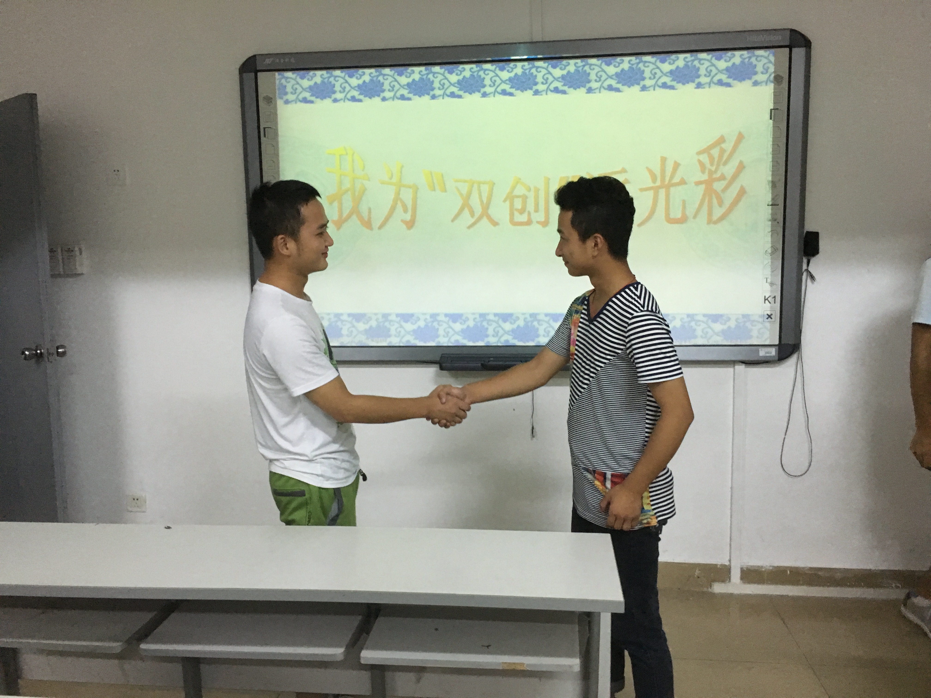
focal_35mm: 29
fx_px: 780
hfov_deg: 61.7
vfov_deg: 48.2
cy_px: 349
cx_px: 466
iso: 200
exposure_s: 1/25
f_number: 2.2
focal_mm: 4.15
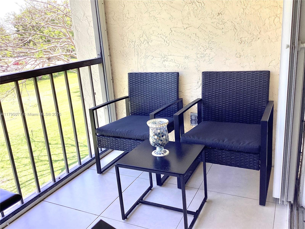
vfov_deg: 45.4
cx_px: 152
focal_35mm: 31
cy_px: 114
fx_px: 273
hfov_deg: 58.4
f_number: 2.4
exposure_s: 1/120
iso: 32
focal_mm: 3.3
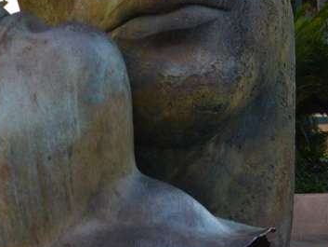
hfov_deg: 17.7
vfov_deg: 13.5
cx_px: 22
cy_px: 27
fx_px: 1033
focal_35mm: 109
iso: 3200
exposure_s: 1/50
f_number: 2.8
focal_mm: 50
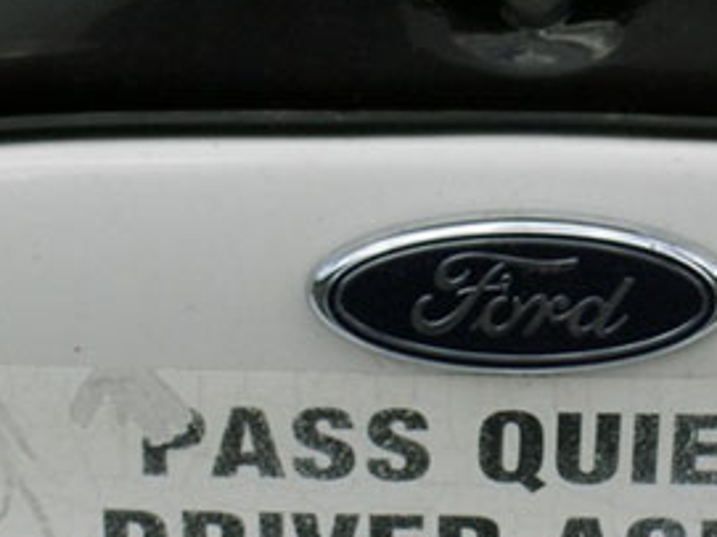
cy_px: 458
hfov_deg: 7.6
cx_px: 557
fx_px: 5362
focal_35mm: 259
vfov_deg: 5.7
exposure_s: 1/125
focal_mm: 24
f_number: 7.3
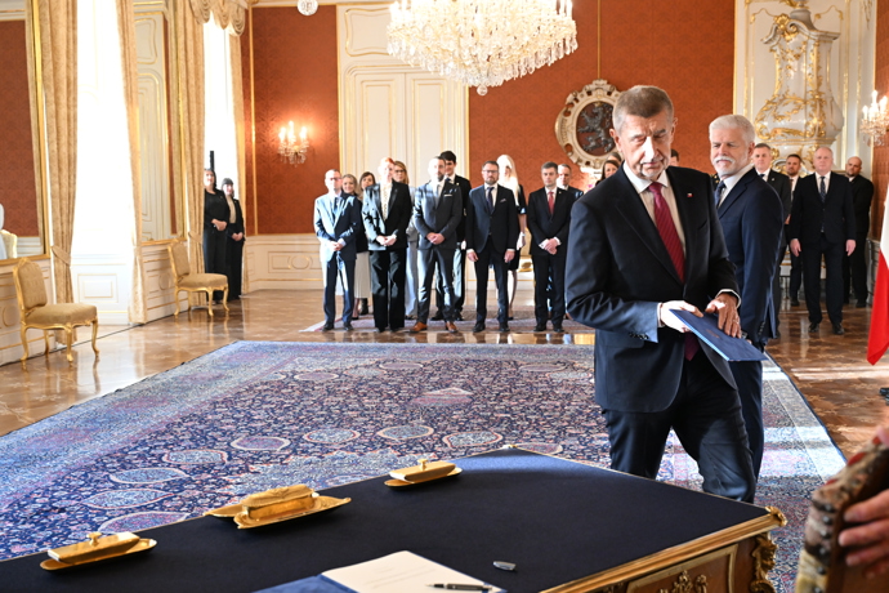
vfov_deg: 30.5
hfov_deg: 44.5
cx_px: 444
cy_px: 296
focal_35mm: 44
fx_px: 1086
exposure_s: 1/250
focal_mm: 44
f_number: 5.6
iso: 3200
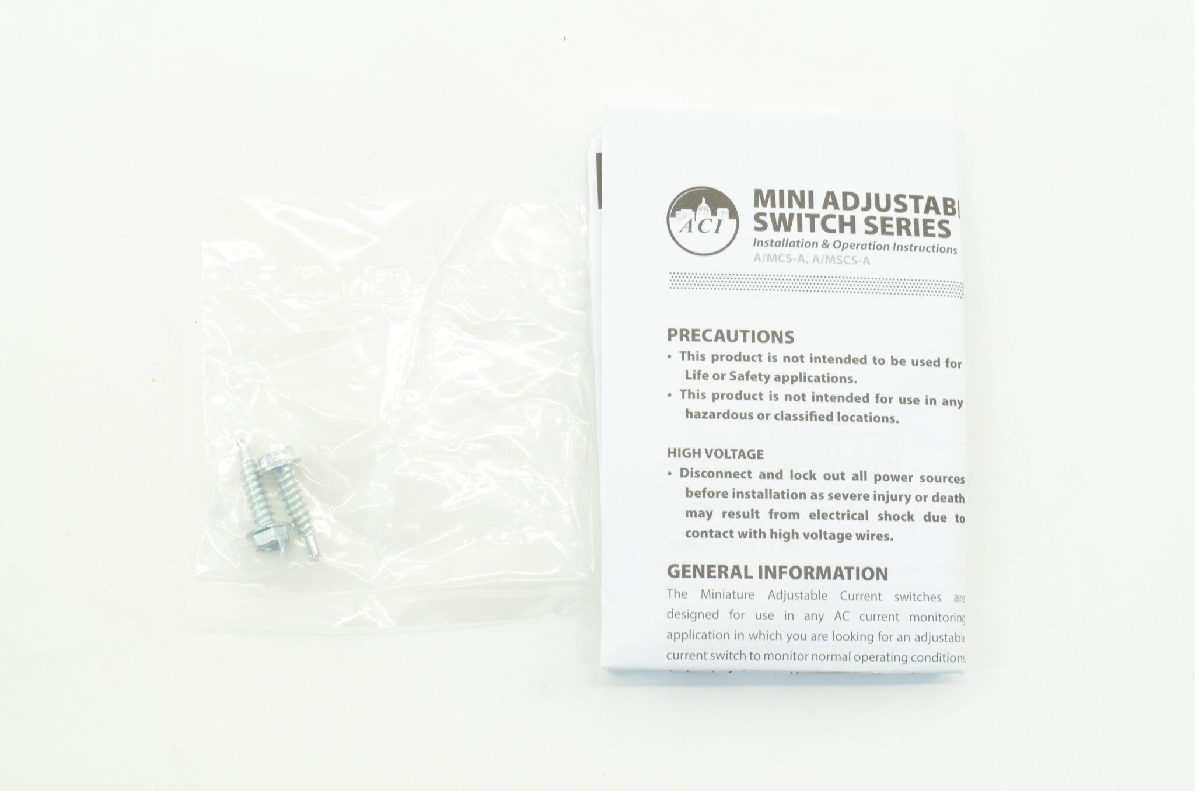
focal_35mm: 54
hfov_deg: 36.9
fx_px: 1789
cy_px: 396
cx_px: 598
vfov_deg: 24.9
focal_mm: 36
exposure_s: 1/60
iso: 640
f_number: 8
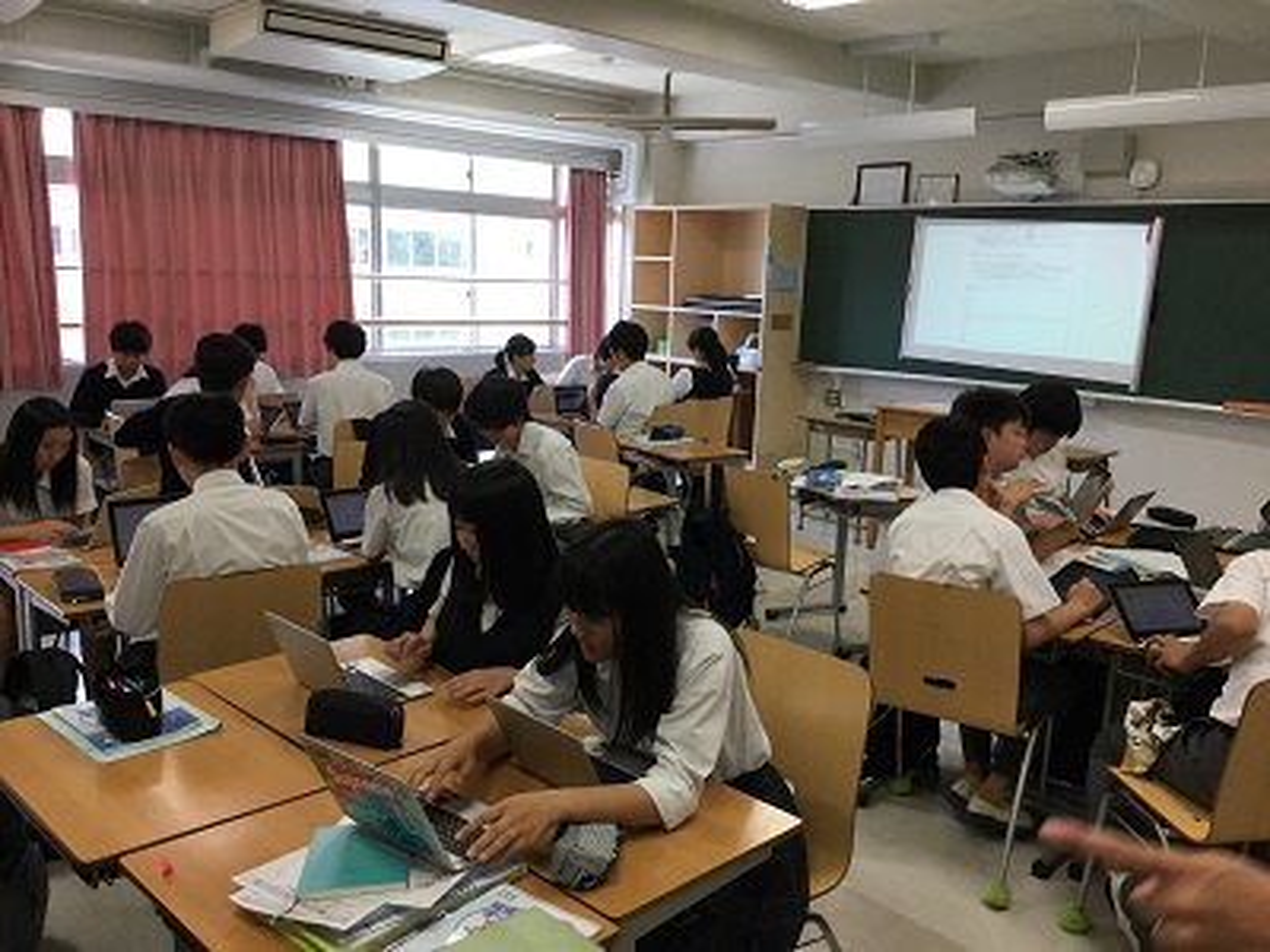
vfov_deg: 45.4
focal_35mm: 31
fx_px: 1137
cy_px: 476
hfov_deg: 58.4
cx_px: 635
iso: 32
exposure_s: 1/40
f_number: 2.4
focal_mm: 3.3
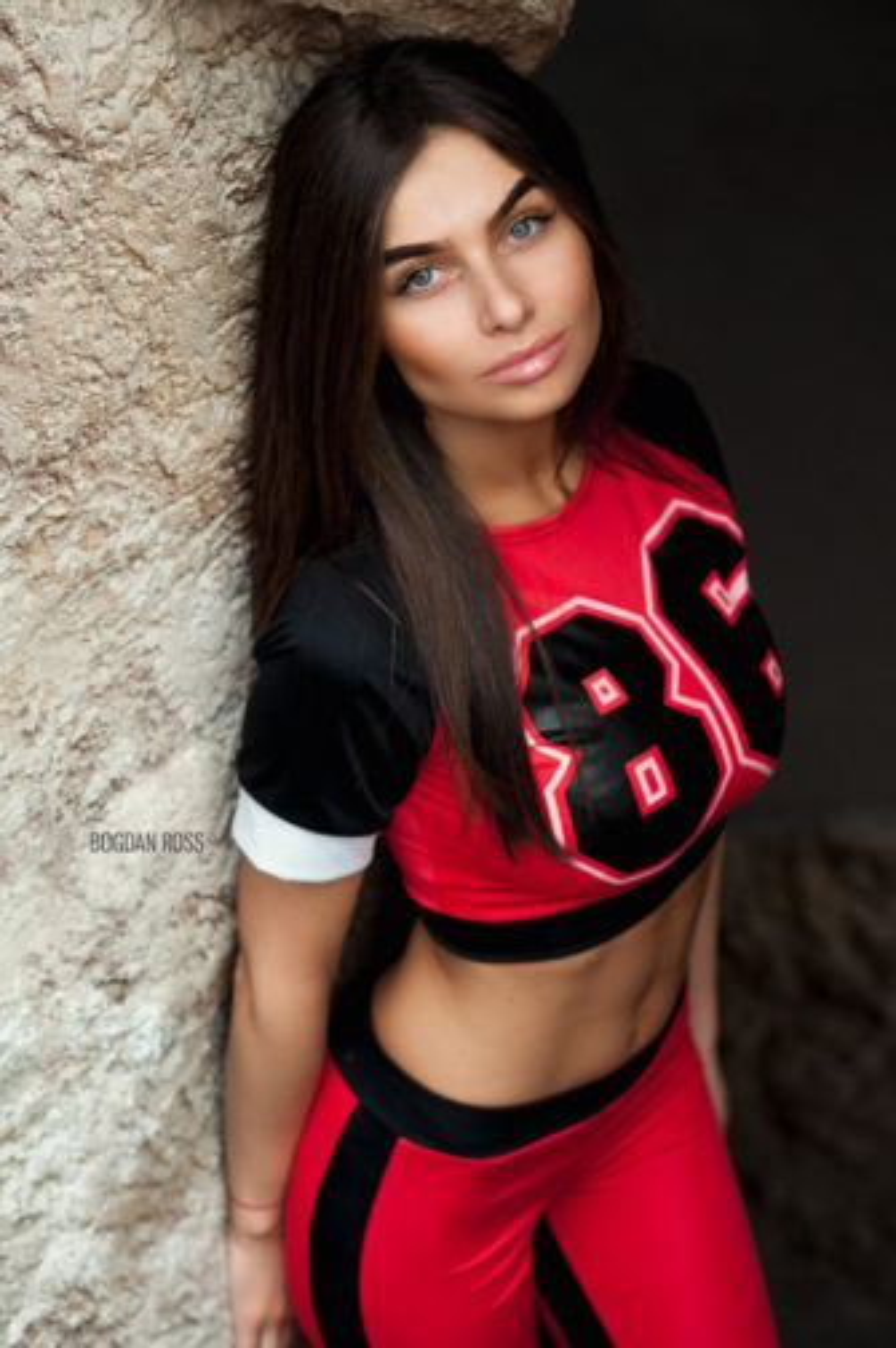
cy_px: 674
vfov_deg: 27.0
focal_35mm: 75
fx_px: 2806
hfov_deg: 18.1
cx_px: 448
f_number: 2.5
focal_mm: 50
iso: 320
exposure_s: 1/500
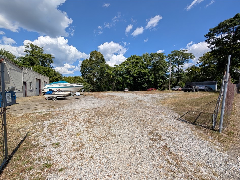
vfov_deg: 89.8
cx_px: 117
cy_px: 96
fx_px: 90
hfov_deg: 106.1
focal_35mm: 13
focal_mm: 2.02
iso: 53
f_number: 1.7
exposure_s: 1/5319
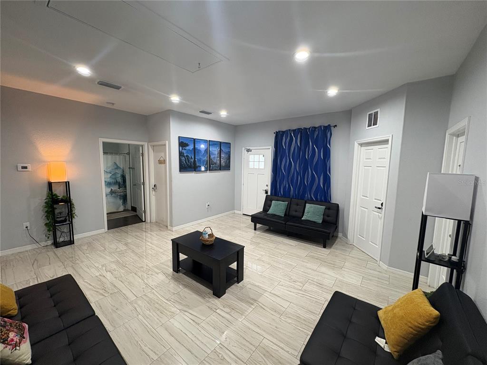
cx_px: 244
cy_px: 182
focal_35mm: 14
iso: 200
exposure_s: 1/60
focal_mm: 2.22
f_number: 2.2
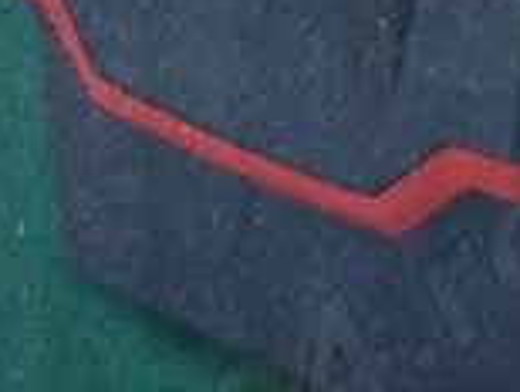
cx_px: -179
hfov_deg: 12.8
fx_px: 2242
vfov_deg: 9.5
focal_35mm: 149
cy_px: -341
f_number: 1.8
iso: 320
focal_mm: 5.54
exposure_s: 1/25
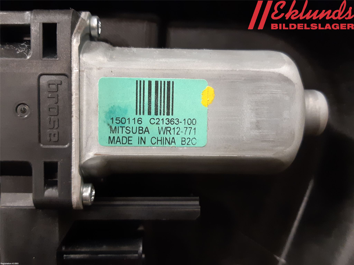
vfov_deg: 53.1
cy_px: 132
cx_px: 177
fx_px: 266
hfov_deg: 67.3
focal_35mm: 26
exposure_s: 1/33
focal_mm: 3.93
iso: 250
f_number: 1.7
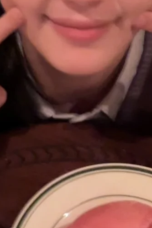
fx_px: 570
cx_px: 60
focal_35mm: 90
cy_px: 26
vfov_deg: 22.1
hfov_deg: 15.2
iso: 500
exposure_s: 1/17
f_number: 1.9
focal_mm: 2.69
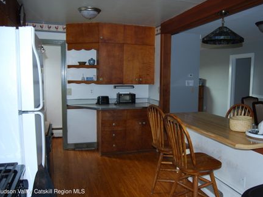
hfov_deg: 59.8
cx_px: 148
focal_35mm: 30
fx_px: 228
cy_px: 99
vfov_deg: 46.8
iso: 200
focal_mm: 18
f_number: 3.5
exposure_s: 1/60
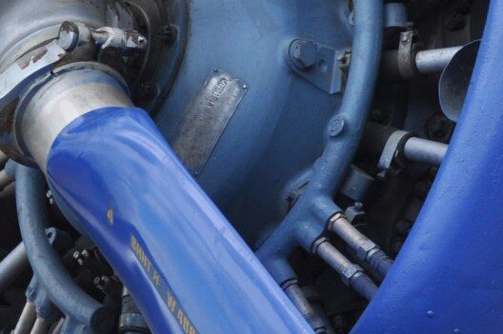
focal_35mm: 407
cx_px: 122
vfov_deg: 3.4
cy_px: 74
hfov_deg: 5.1
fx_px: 5681
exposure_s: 1/250
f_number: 8
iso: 200
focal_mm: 70
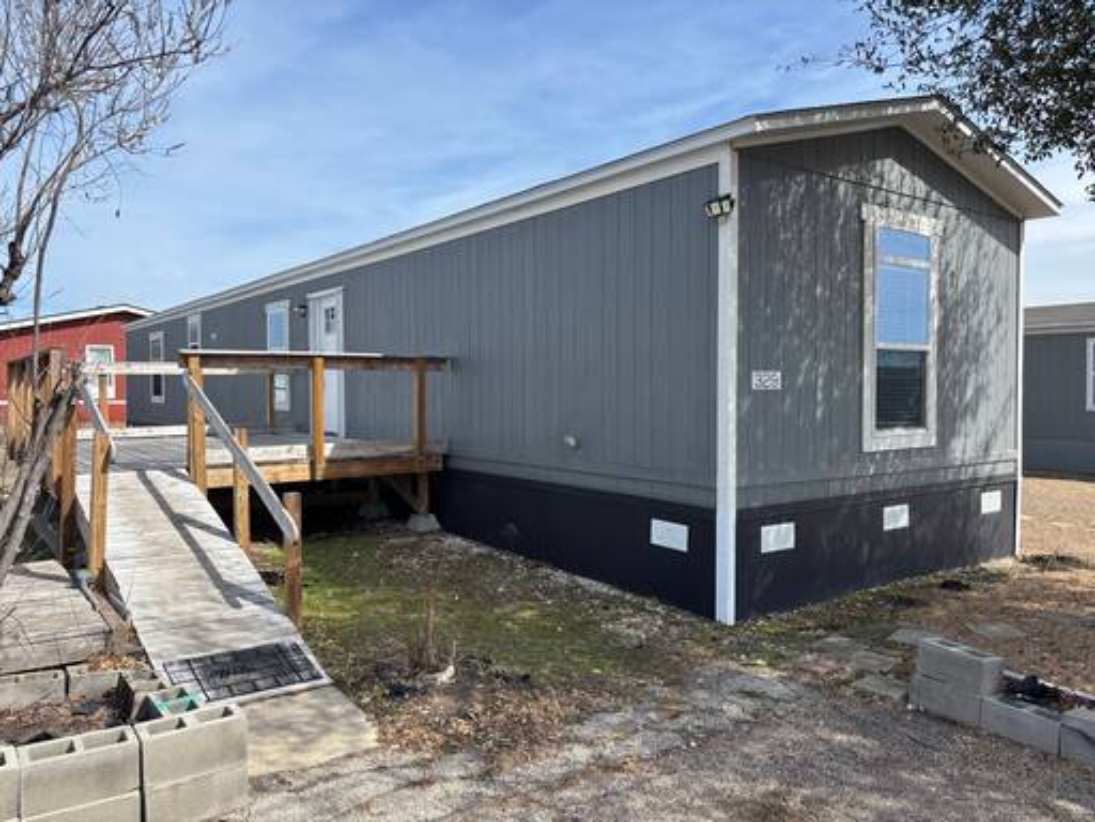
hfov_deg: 67.3
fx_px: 822
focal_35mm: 26
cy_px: 411
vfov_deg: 53.1
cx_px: 548
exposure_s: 1/2639
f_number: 1.6
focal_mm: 5.96
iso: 50
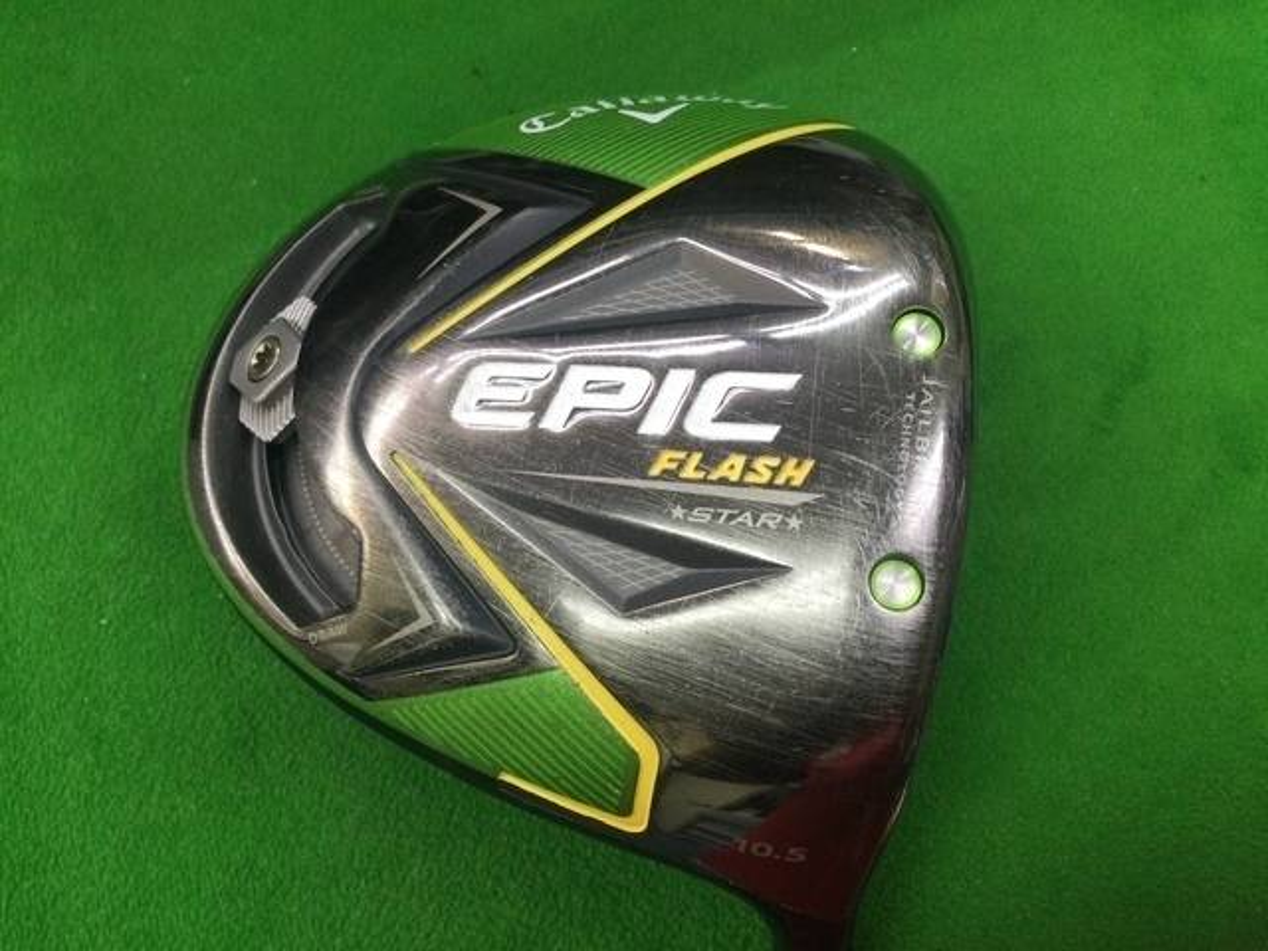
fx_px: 1136
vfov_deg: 45.4
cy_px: 476
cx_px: 634
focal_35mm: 31
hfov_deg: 58.4
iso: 64
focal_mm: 3.3
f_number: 2.4
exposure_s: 1/30
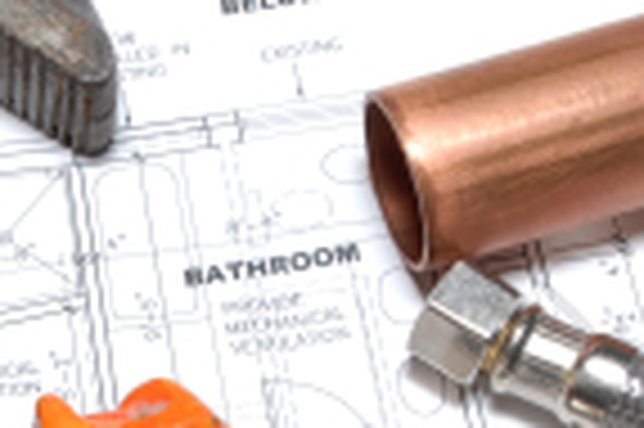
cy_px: 444
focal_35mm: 107
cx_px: 126
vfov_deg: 12.6
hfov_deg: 18.9
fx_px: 1912
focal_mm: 24
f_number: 16
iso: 100
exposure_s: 1/200
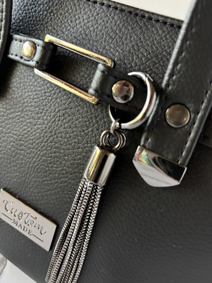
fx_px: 229
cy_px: 133
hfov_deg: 49.7
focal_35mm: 28
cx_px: 114
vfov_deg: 63.4
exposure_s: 1/30
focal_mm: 5.96
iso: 640
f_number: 1.6
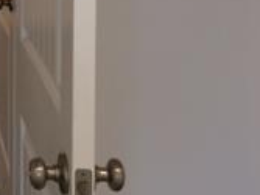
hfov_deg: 16.3
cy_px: -73
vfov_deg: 12.8
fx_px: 833
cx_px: -118
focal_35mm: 111
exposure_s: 1/30
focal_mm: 4.15
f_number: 2.2
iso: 80
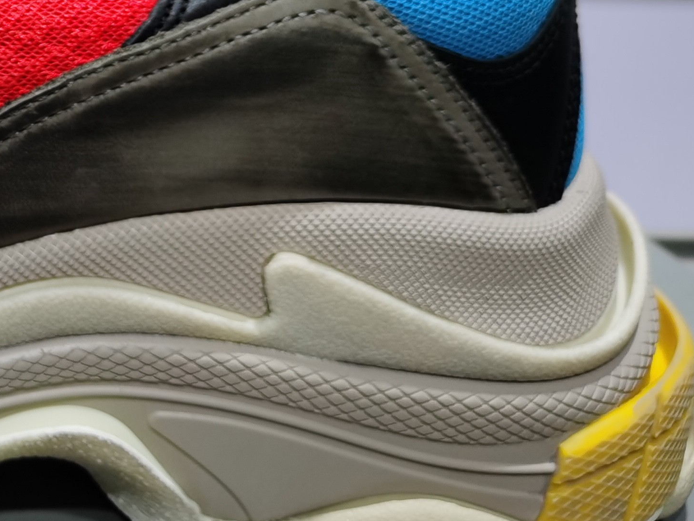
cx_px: -140
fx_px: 1363
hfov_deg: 25.6
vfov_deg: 20.9
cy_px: 3
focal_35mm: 68
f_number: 1.8
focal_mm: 5.58
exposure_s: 1/451
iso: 50
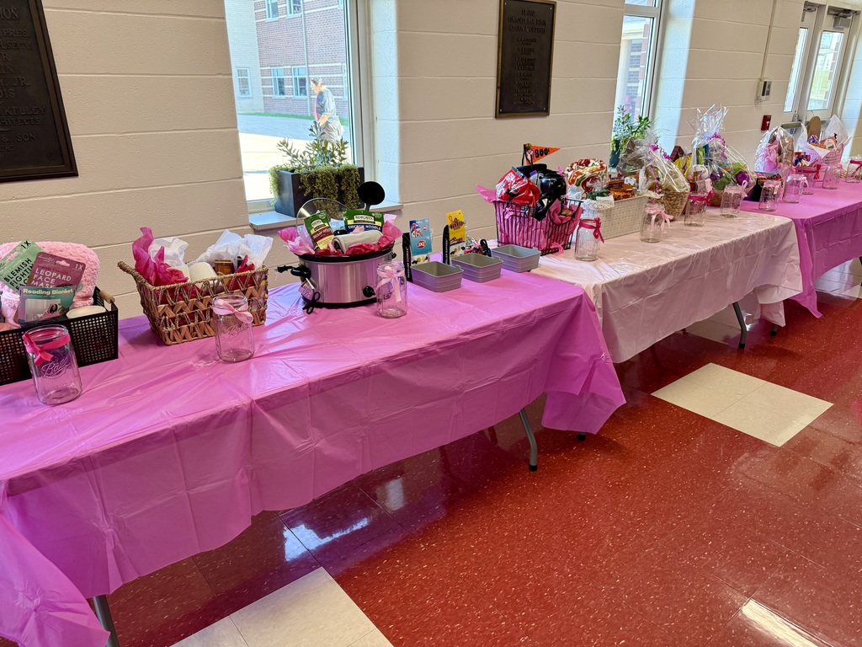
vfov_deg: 56.8
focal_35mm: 24
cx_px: 431
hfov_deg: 71.6
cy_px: 324
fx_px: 598
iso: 200
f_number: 1.78
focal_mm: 6.76
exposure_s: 1/121
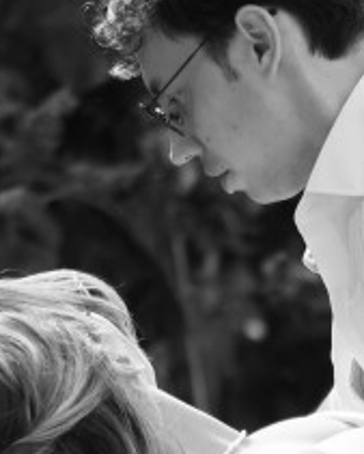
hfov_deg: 5.4
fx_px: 3835
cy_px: 729
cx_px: 421
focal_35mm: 285
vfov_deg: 6.7
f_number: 1.4
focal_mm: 50
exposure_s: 1/800
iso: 250
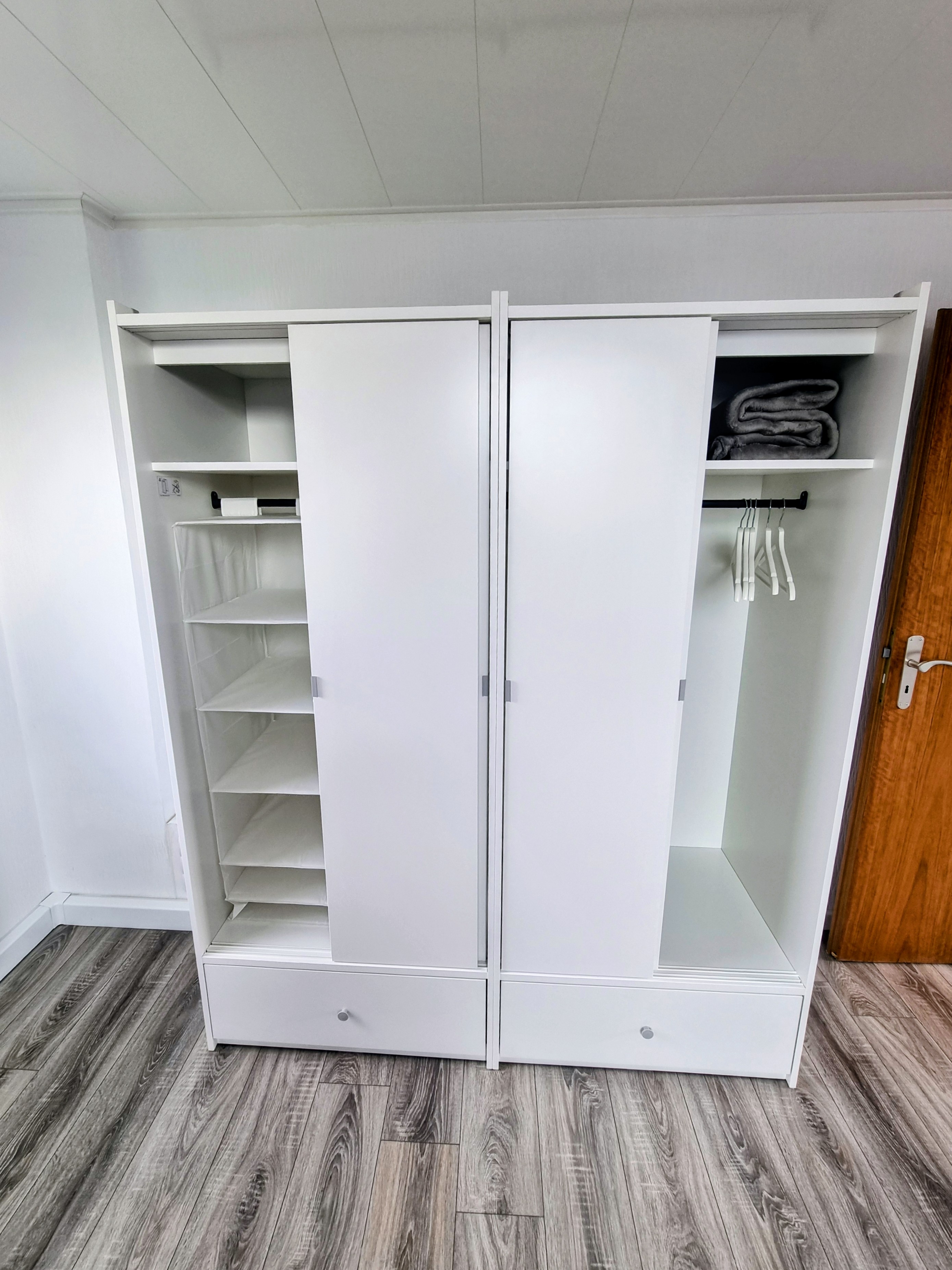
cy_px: 635
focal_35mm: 13
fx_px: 477
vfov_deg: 106.2
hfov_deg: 89.9
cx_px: 476
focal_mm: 2.2
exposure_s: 1/50
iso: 64
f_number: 2.2
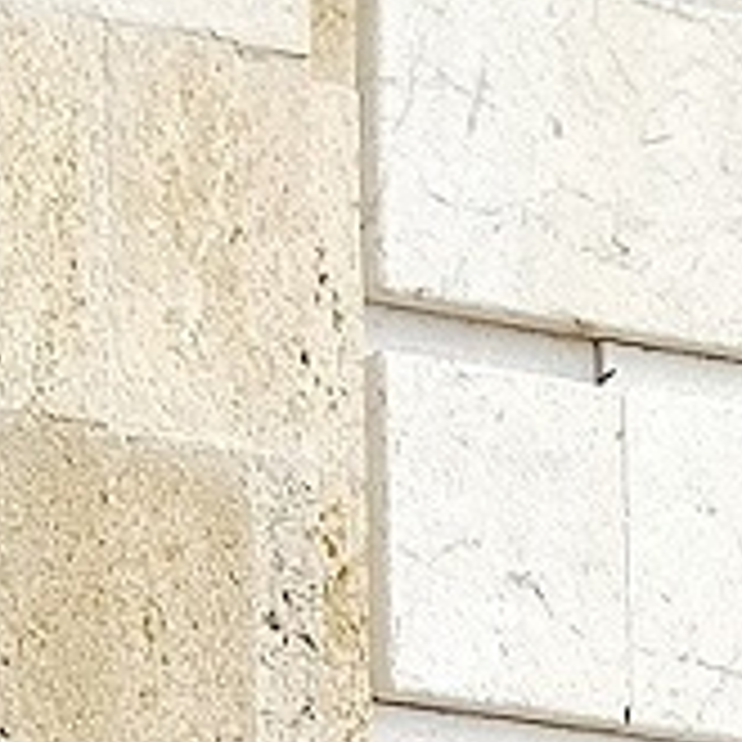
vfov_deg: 4.6
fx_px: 8585
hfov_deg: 4.8
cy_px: 2595
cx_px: -1378
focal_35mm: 354
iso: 100
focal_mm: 8.16
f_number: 2
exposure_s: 1/513
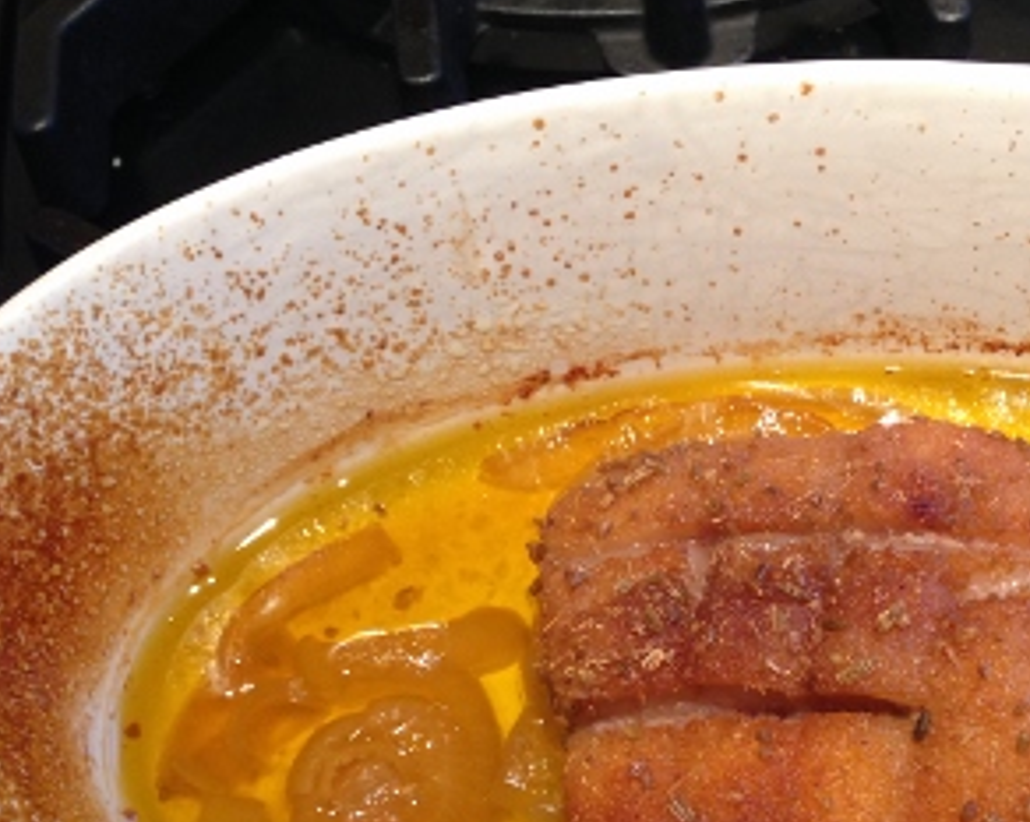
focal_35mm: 53
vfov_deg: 28.1
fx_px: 1614
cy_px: 621
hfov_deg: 34.4
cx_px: 808
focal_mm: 4.12
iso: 125
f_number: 2.4
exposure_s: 1/20
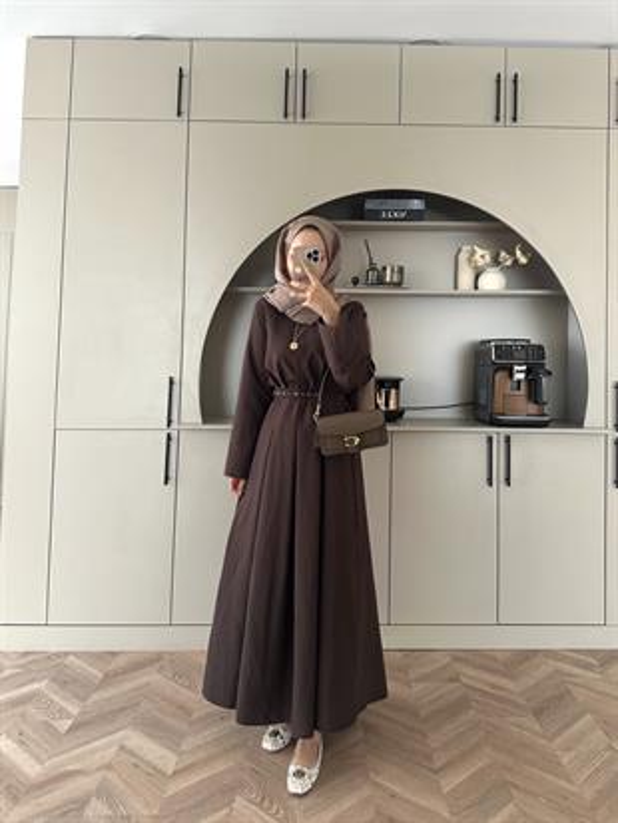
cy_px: 412
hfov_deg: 56.8
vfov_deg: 71.6
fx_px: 571
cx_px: 309
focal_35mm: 24
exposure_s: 1/121
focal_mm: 6.86
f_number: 1.78
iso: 160
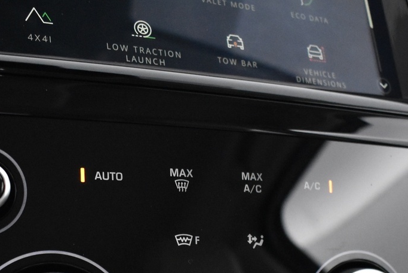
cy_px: 295
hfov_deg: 31.4
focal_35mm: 64
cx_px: 195
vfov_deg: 20.4
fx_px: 726
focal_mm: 18
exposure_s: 1/50
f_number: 3.5
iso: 3200
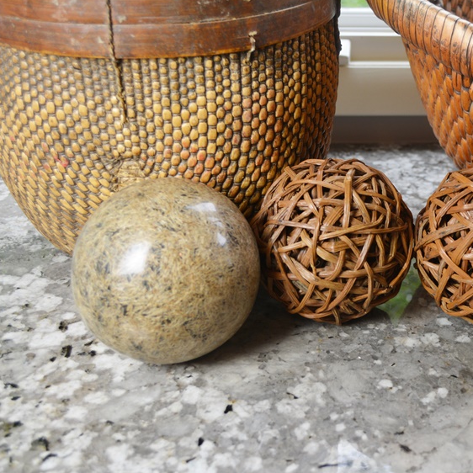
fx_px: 758
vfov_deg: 34.7
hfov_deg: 33.7
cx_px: 372
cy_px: 242
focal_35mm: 49
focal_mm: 24
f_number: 4
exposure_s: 1/60
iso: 400
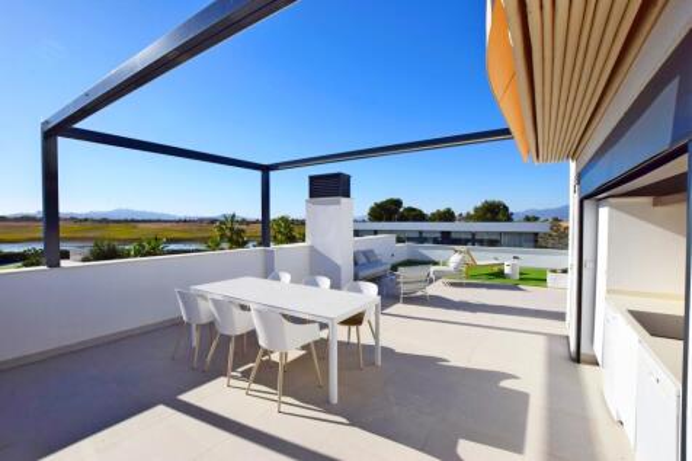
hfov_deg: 100.4
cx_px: 346
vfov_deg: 77.3
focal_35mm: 15
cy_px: 230
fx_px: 288
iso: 200
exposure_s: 1/500
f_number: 11
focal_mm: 10
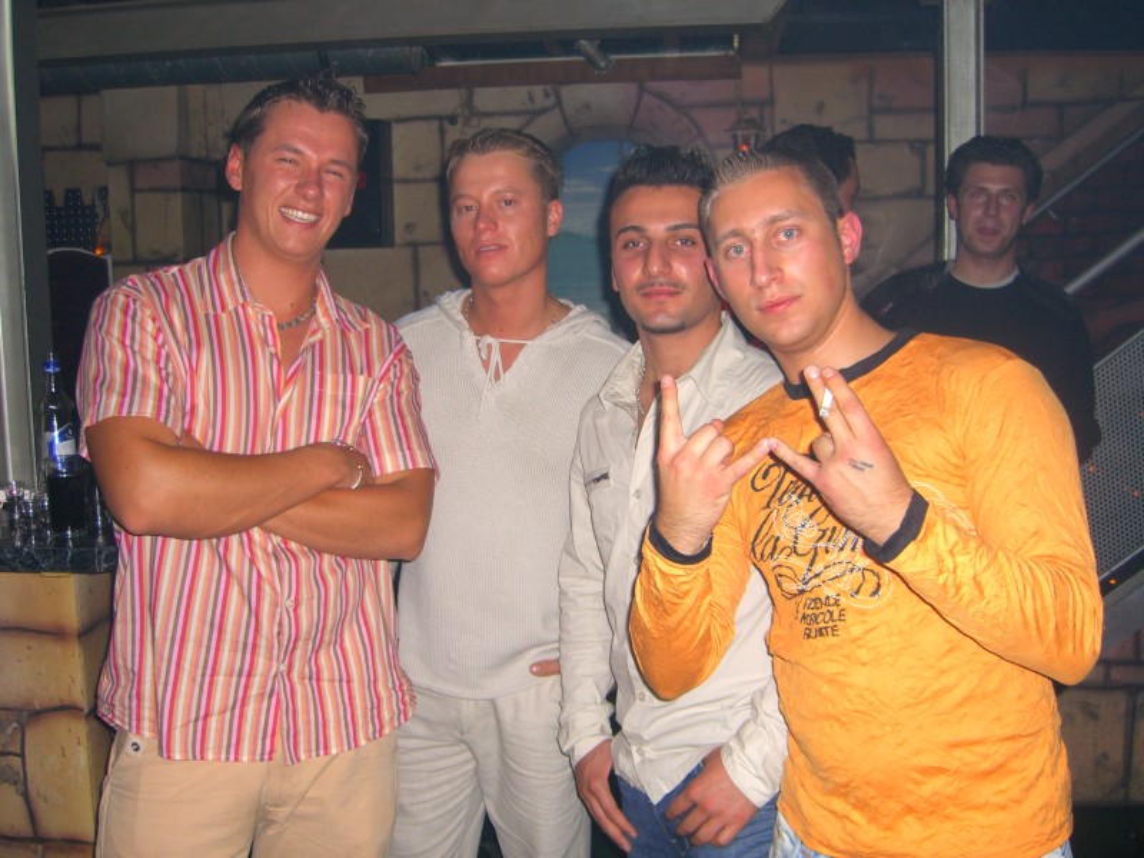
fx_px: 1256
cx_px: 572
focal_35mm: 38
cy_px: 429
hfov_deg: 49.0
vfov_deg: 37.7
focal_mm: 7.9
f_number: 2.8
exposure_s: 1/60
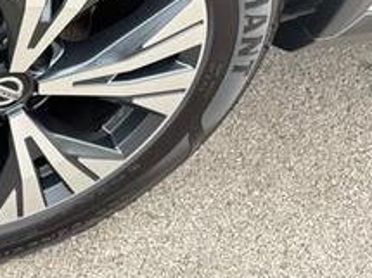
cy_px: 12
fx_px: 655
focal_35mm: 61
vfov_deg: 23.2
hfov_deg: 29.3
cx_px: -14
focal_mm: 5.96
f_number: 1.6
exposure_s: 1/314
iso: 50
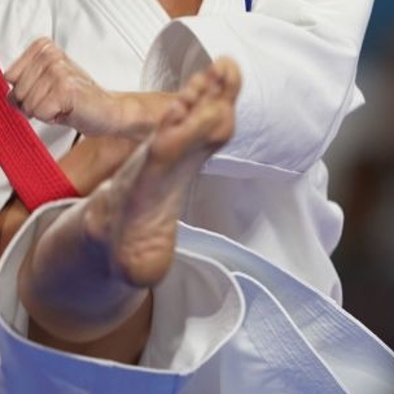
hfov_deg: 1.3
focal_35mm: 1341
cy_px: 140
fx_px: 17268
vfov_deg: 1.3
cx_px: 314
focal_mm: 400
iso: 800
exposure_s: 1/500
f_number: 2.8
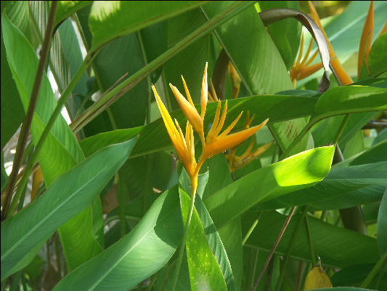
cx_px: 194
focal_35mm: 199
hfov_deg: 9.9
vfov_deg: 7.5
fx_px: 2225
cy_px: 146
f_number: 3.5
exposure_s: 1/160
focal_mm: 50.48
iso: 100
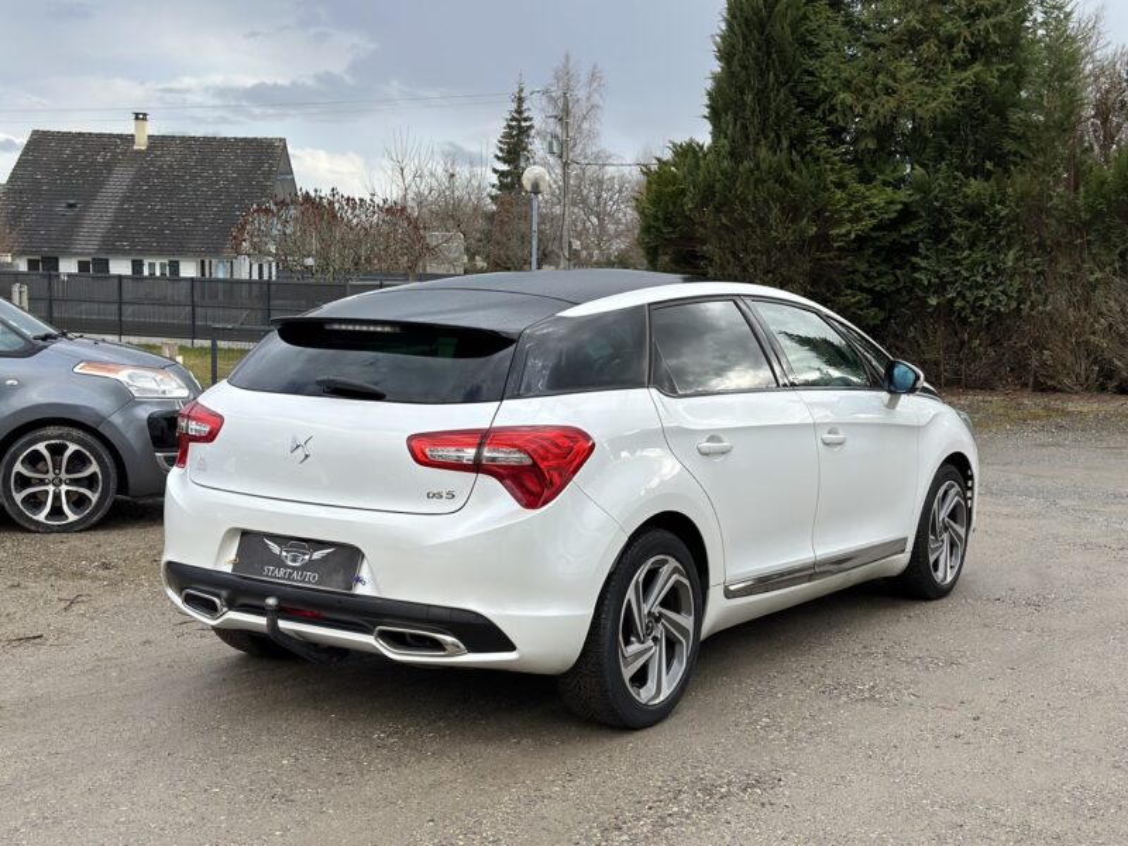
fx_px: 1564
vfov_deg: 30.3
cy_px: 423
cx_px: 564
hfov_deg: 39.7
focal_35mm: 48
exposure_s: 1/1639
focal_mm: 6.86
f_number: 1.78
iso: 80
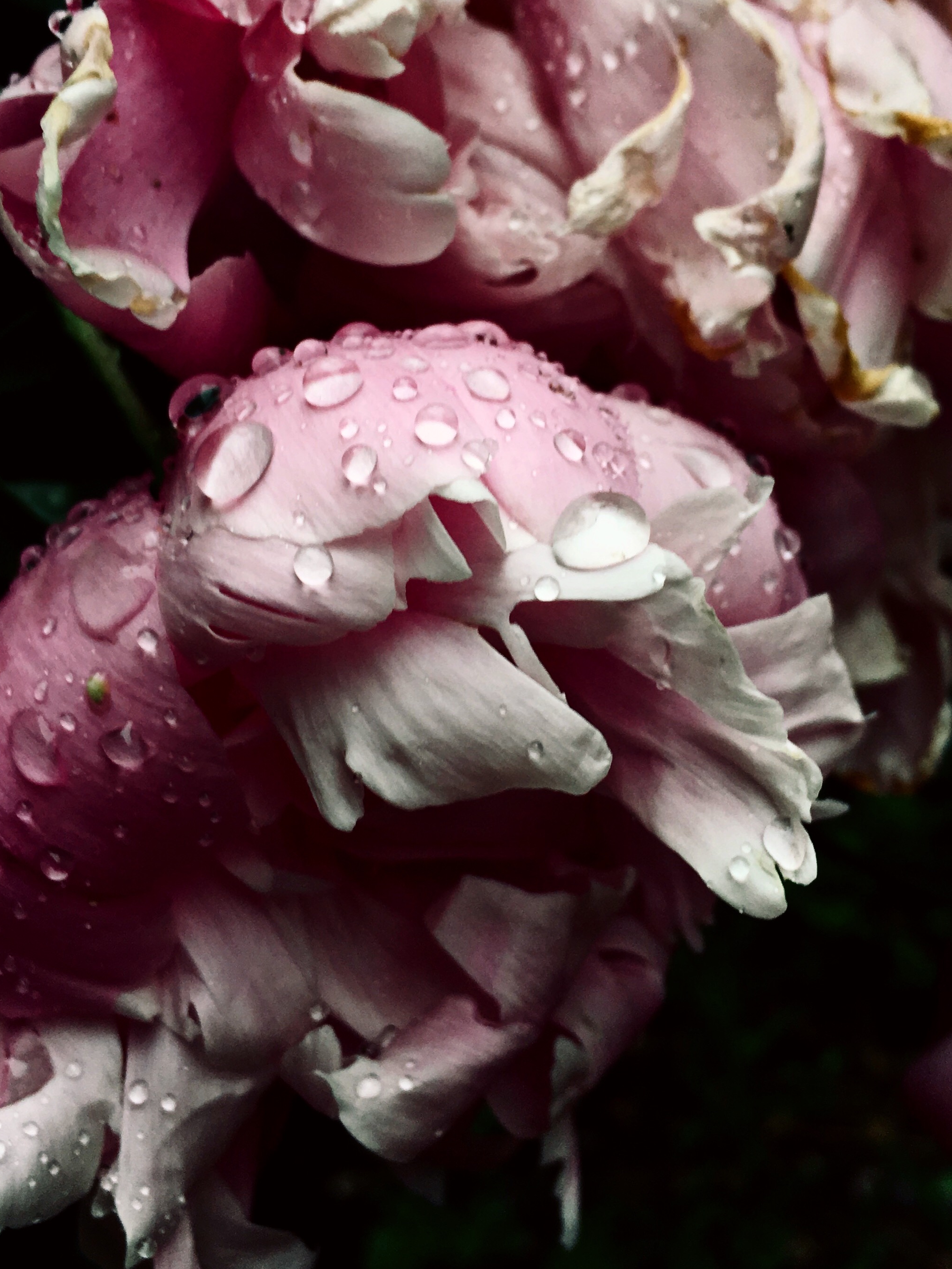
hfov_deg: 33.6
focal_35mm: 43
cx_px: 536
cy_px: 494
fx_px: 1577
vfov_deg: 43.6
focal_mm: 4.15
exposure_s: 1/100
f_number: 2.2
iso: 25
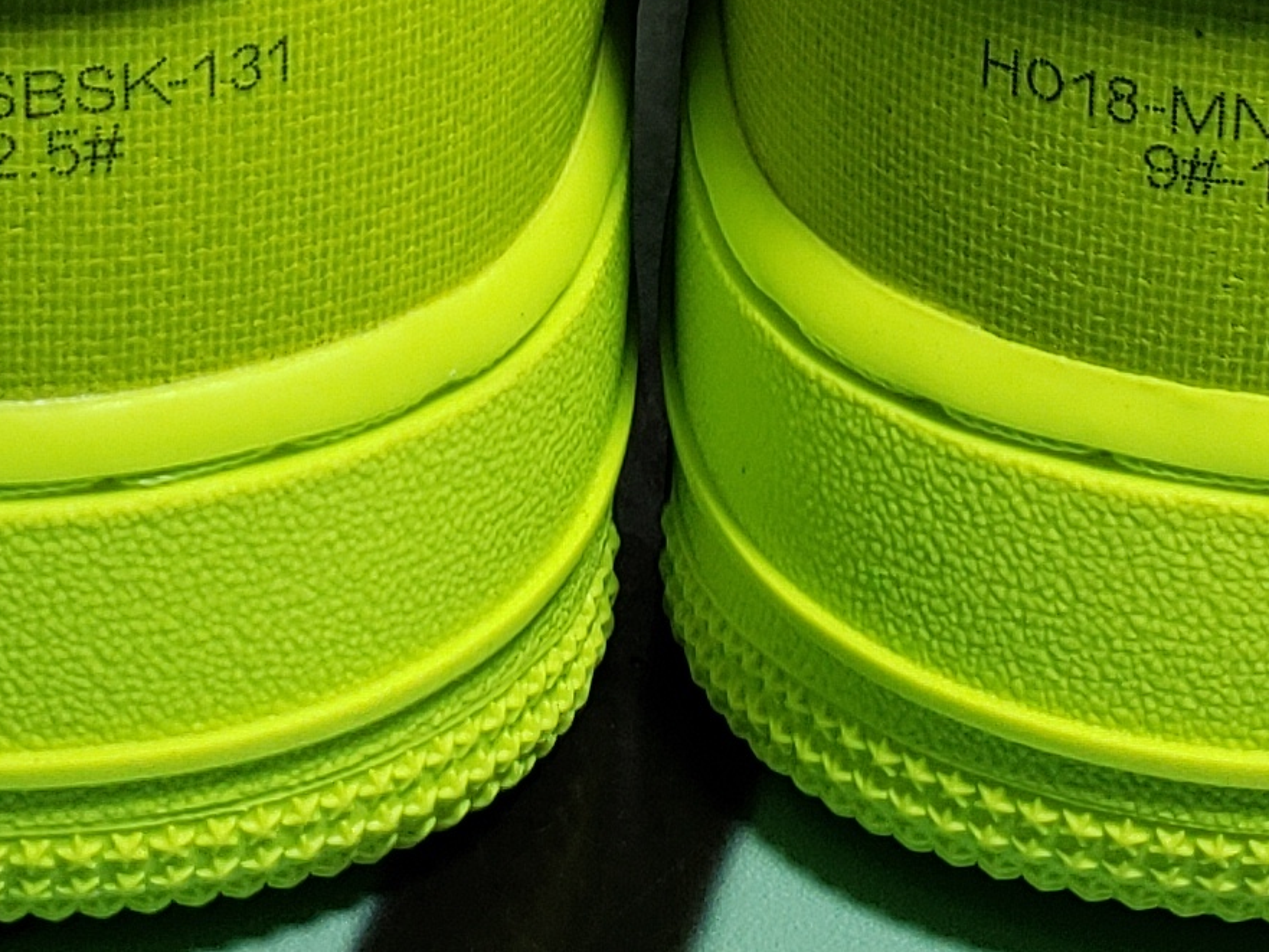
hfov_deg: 16.5
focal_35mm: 119
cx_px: 583
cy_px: -603
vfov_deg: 11.7
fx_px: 4363
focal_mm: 4.3
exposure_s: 1/366
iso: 50
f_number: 1.5
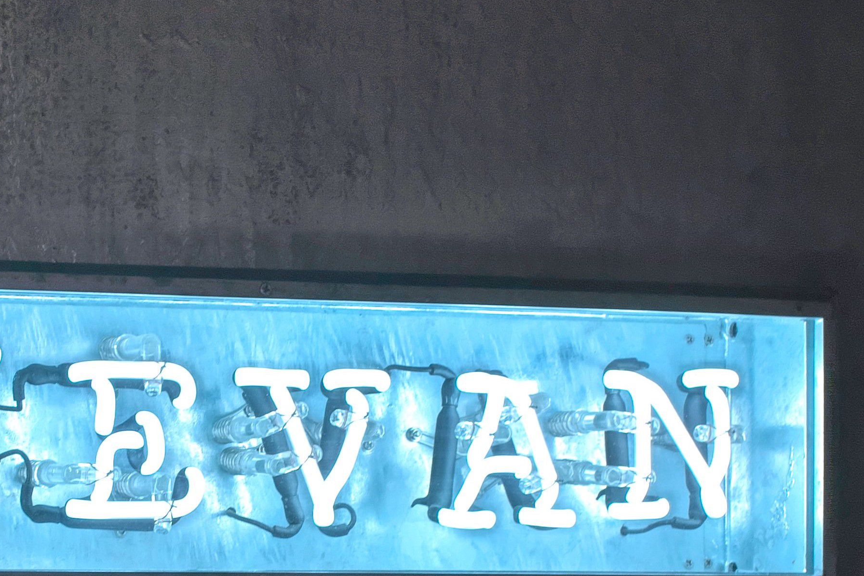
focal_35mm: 81
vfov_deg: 16.8
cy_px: 428
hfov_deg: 24.7
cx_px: 179
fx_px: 1944
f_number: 8
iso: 100
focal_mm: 30
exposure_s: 1/10
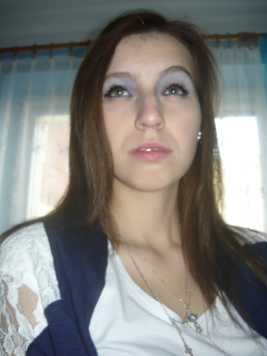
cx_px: 134
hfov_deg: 42.9
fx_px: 339
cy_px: 178
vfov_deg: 55.4
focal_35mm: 33
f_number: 2.8
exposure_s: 1/30
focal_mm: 5.5
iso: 100
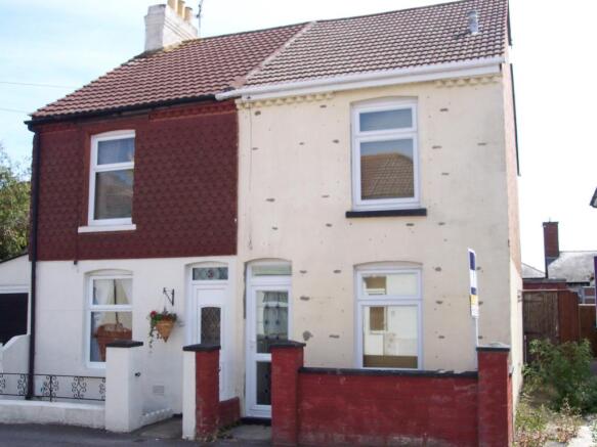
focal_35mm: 38
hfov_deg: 49.0
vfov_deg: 37.7
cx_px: 298
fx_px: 655
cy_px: 224
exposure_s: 1/350
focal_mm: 8
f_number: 4.8
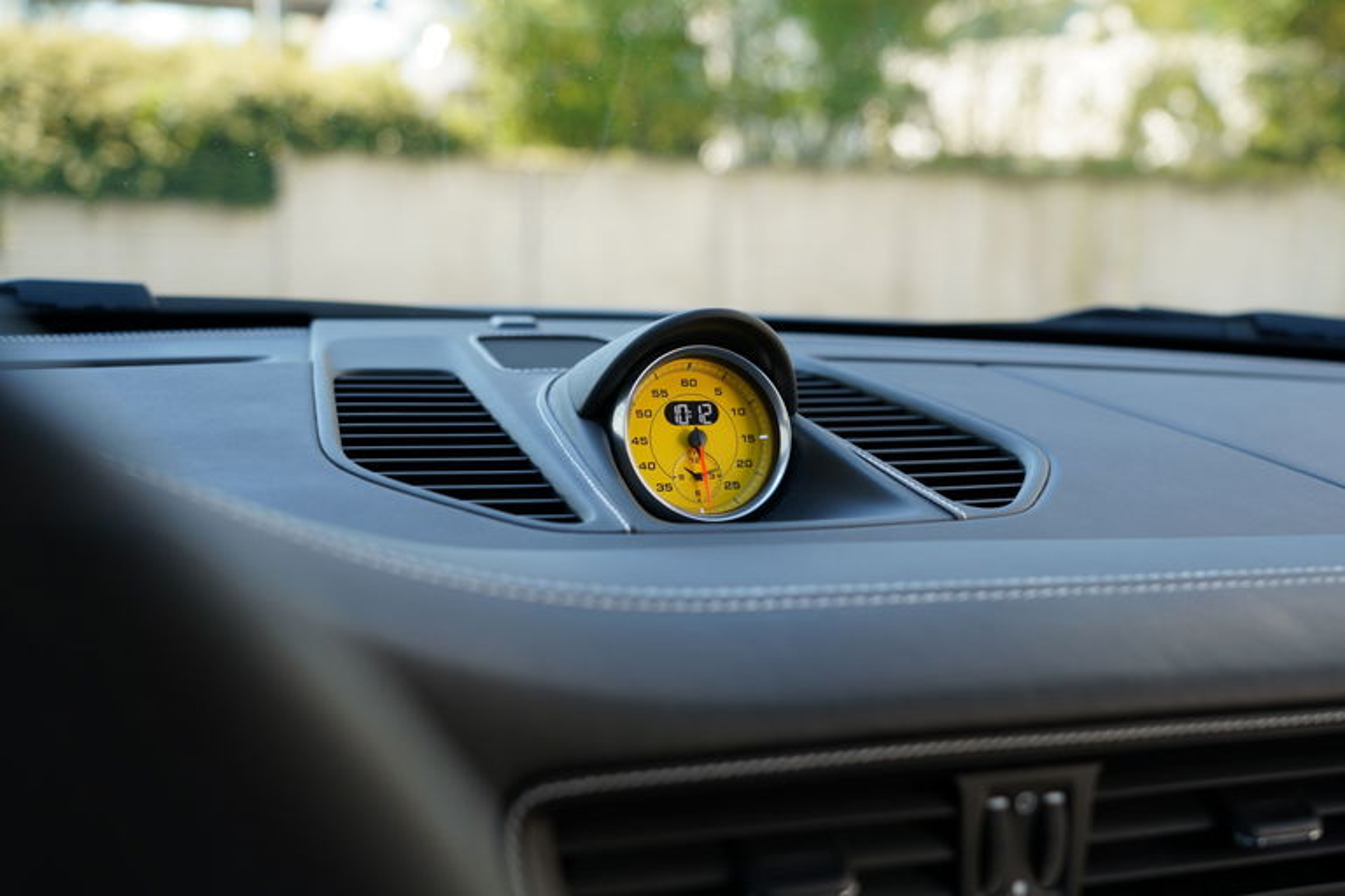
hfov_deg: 42.7
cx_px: 672
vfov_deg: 29.2
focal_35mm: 46
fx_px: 1718
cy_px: 448
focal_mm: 46
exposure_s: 1/160
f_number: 5
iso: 100
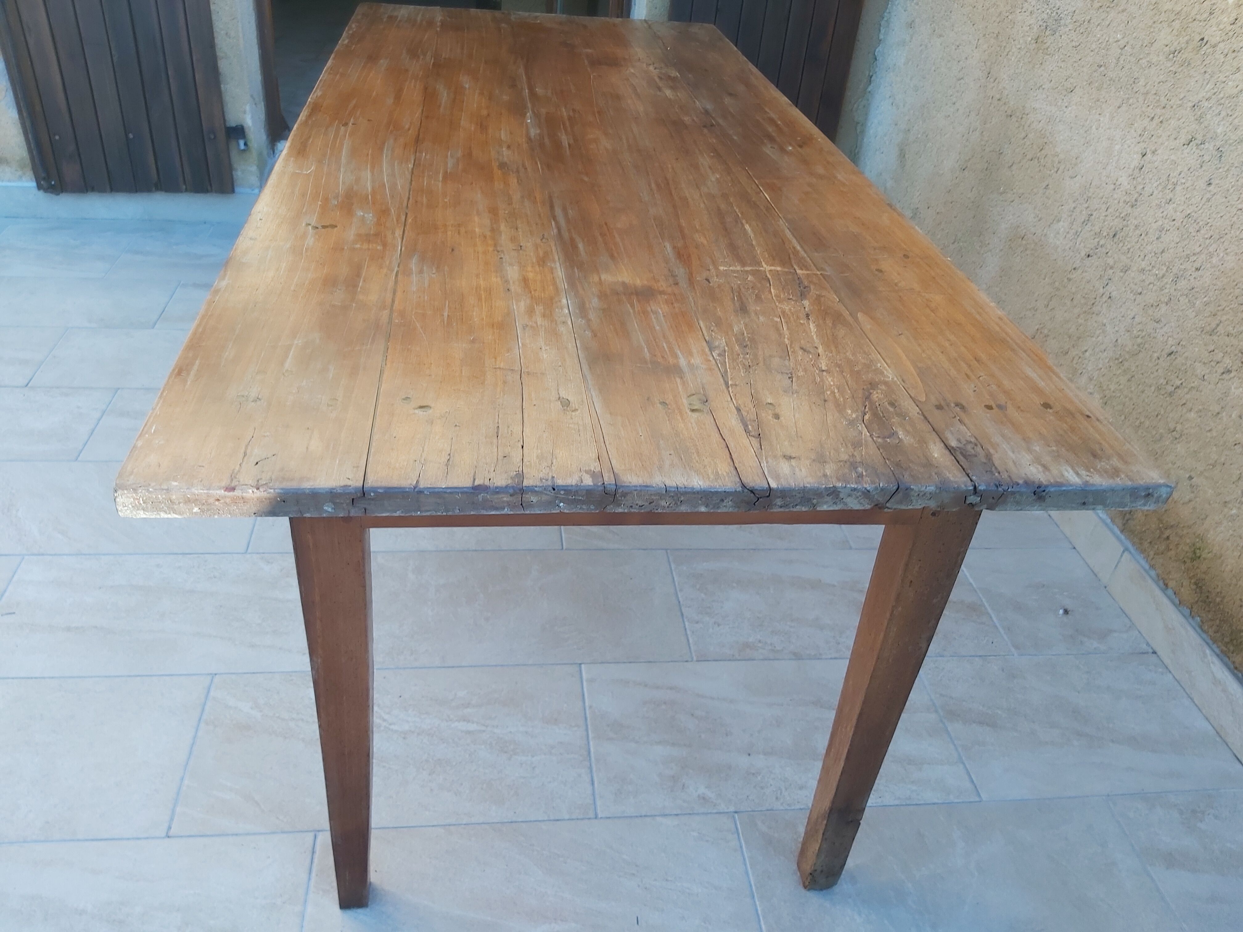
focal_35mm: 26
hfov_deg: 67.3
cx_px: 622
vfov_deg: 53.1
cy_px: 466
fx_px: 934
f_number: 1.7
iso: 64
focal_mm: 3.92
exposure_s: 1/195
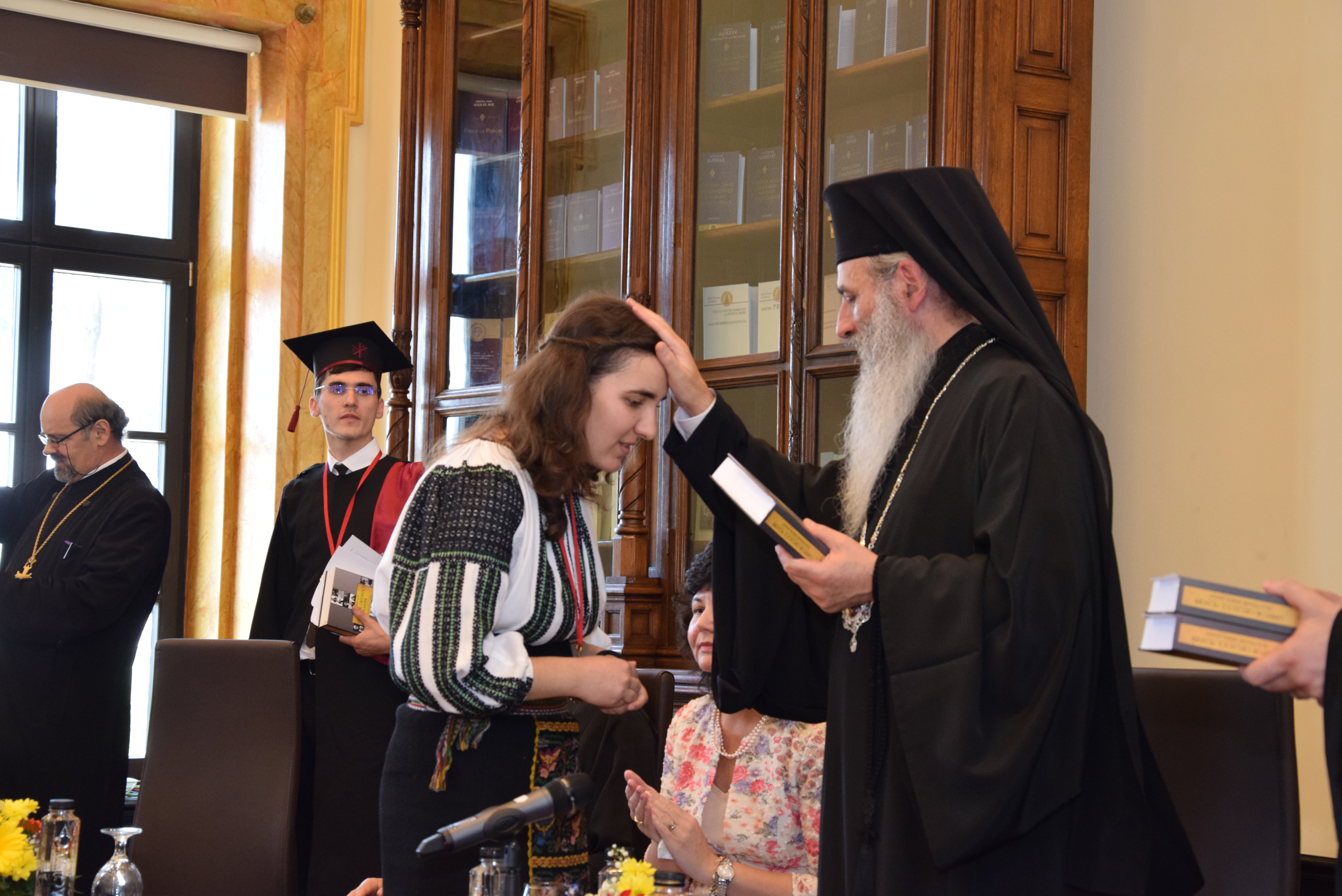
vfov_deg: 18.9
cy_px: 448
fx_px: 2685
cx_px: 671
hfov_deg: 28.1
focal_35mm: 72
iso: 1000
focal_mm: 48
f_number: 5.6
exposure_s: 1/60
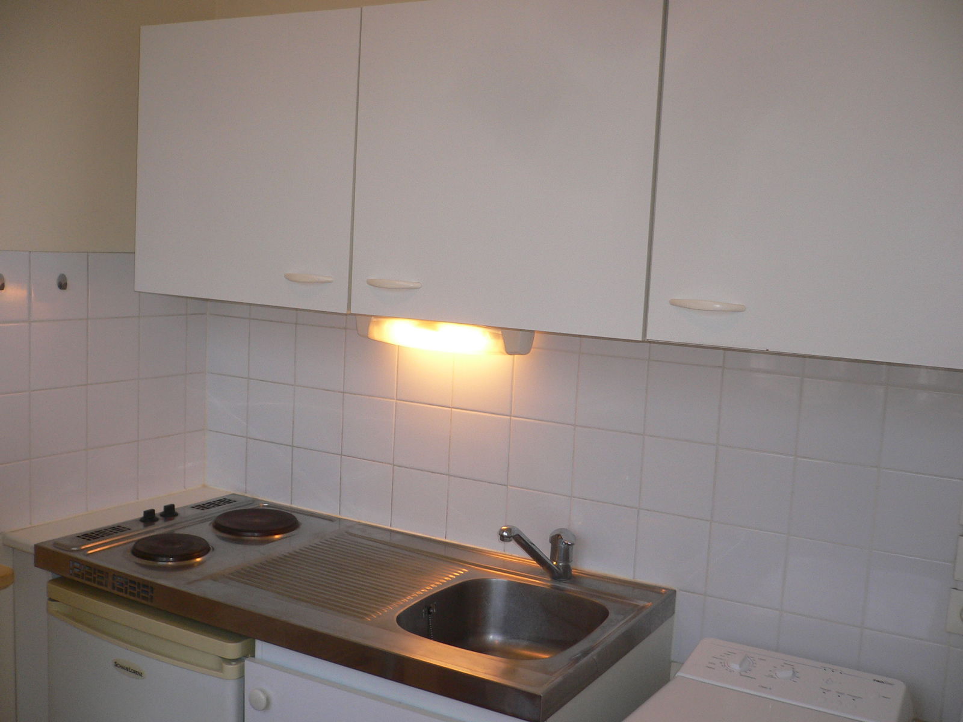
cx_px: 482
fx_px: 974
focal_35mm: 35
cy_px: 361
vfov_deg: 40.7
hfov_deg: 52.6
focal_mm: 5.8
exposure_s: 1/60
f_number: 2.8
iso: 100
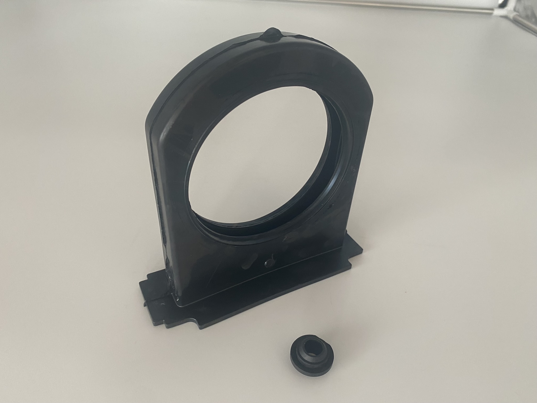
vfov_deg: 53.1
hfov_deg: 67.3
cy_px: 202
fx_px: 403
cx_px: 268
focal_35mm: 26
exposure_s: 1/62
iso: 125
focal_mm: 4.25
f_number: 1.8
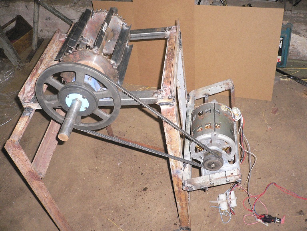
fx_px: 310
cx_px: 154
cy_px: 116
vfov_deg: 40.7
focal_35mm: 35
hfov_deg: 52.6
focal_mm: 5.8
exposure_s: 1/60
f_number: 2.8
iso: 400
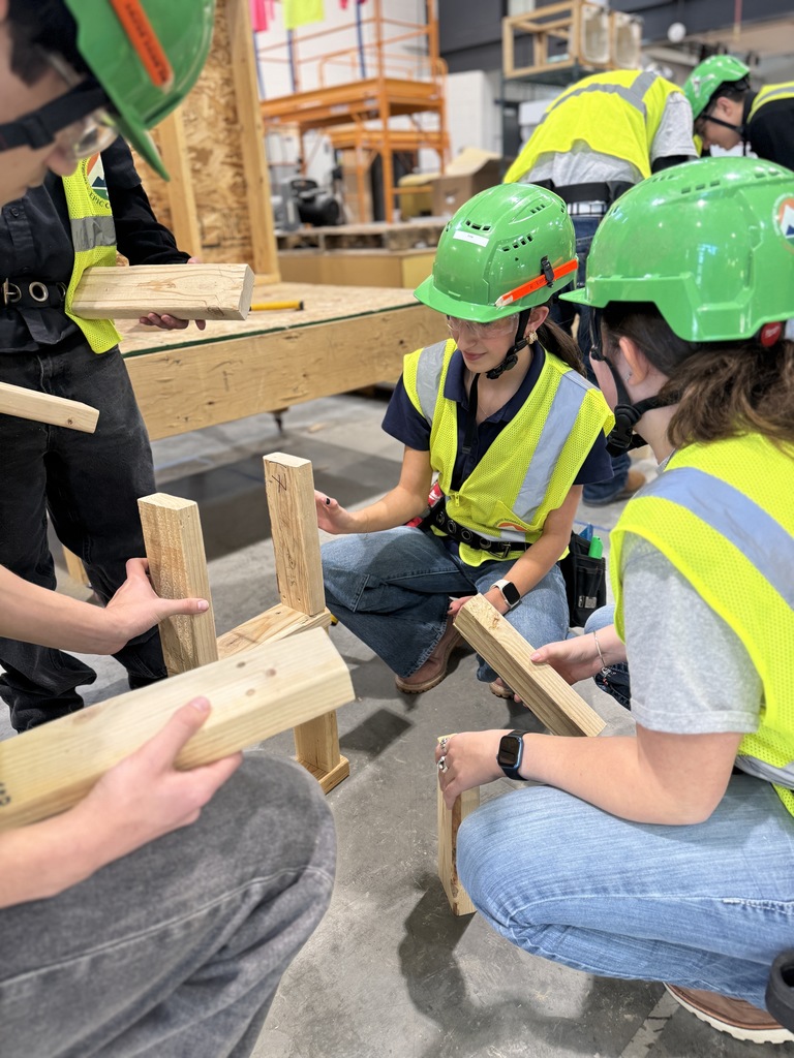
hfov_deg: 56.8
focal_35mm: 24
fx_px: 734
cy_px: 529
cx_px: 397
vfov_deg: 71.6
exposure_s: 1/120
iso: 160
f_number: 1.78
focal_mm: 6.76
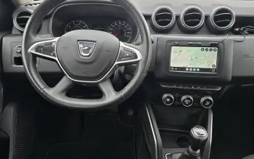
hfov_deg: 72.6
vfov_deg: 49.2
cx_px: 127
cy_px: 74
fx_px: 173
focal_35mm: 25
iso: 80
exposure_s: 1/180
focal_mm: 6.3
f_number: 1.7
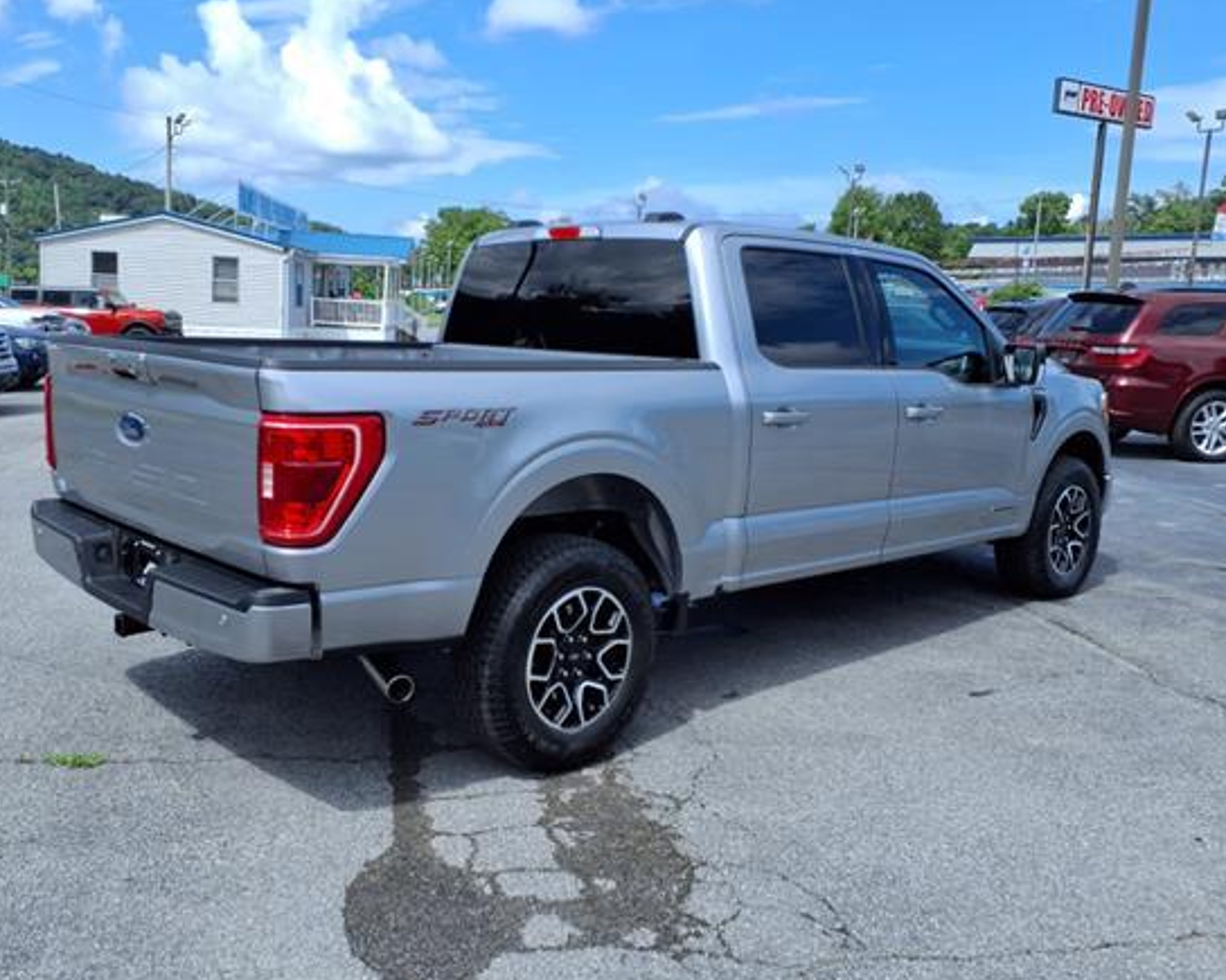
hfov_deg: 57.0
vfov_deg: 47.1
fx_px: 1125
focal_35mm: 31
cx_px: 525
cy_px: 464
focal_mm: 3.58
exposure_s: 1/1429
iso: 40
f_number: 1.9
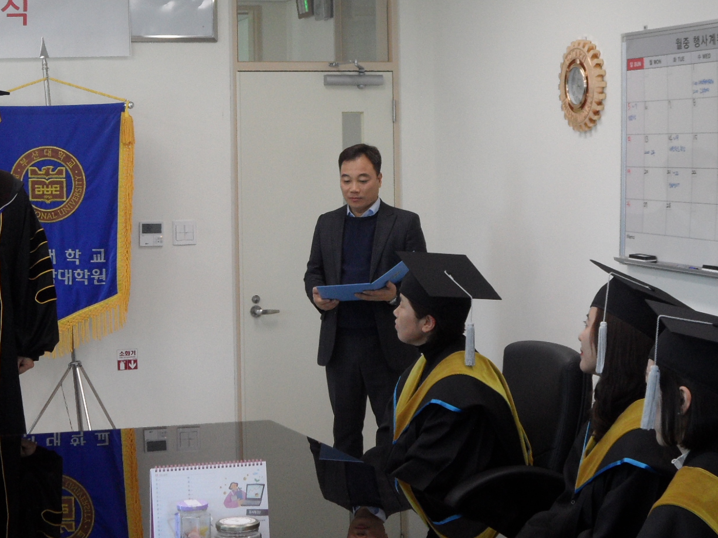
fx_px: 1390
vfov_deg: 21.8
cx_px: 266
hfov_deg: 28.9
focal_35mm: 67
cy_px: 182
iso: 120
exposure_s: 1/45
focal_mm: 6.5
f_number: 3.6
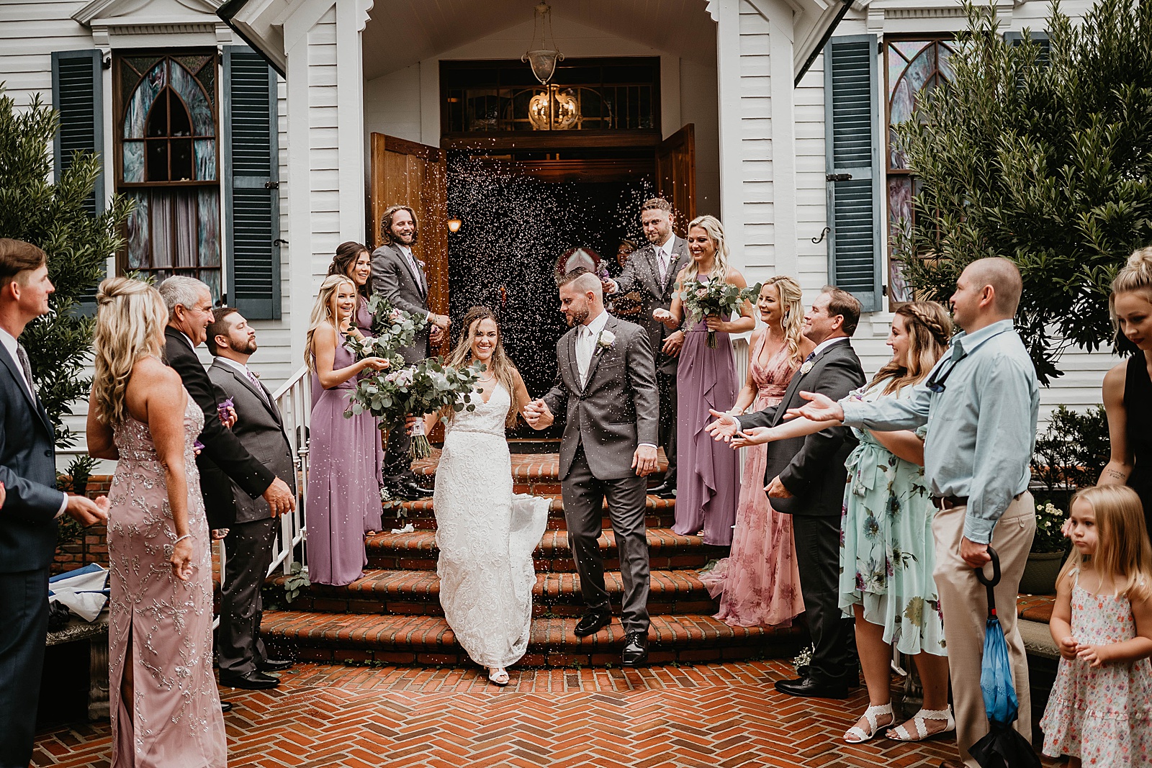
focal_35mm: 35
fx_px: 1120
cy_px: 384
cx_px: 576
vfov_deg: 37.9
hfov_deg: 54.4
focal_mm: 35
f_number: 1.4
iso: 320
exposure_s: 1/800
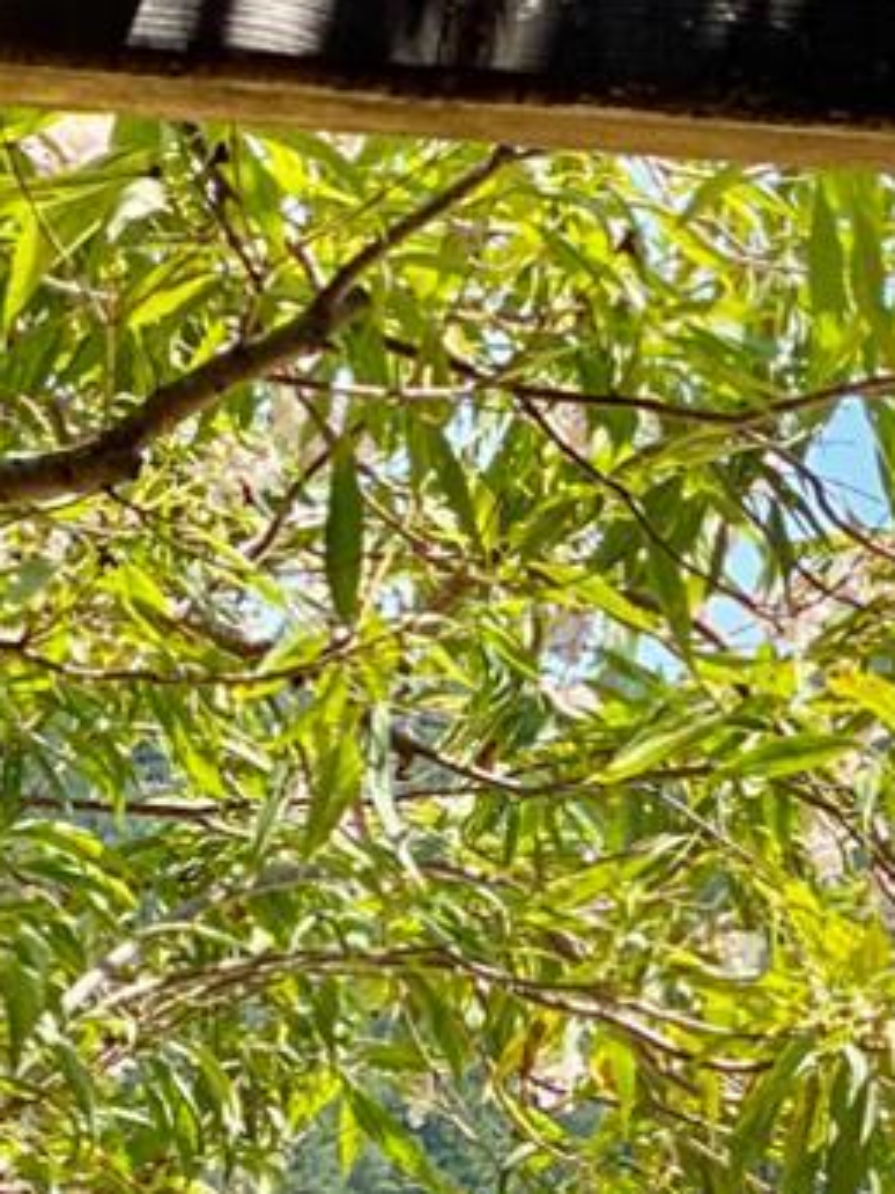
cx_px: 1806
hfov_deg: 6.4
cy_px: 1458
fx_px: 7825
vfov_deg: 8.6
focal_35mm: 227
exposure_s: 1/457
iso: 20
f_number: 2
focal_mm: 6
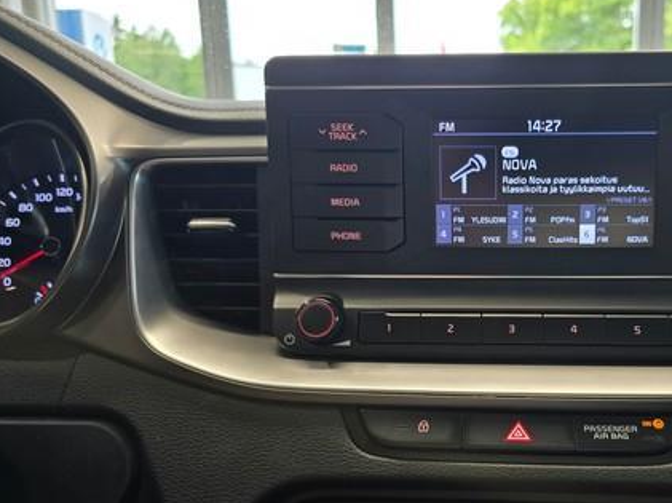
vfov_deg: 40.4
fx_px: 679
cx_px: 496
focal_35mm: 35
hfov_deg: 50.7
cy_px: 311
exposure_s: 1/100
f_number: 1.7
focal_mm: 6.3
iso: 64
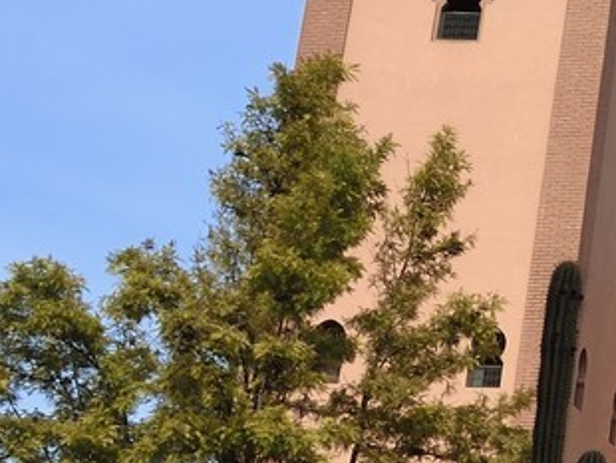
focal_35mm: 119
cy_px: 266
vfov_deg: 12.5
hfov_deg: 12.6
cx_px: 1516
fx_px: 2119
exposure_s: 1/250
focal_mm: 24
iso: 200
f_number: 14
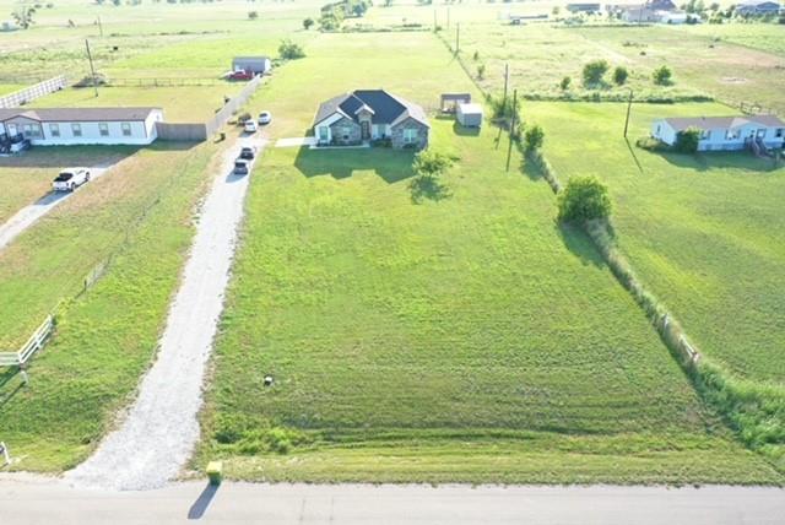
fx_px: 611
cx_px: 392
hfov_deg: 65.4
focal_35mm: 28
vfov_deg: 46.5
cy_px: 262
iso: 100
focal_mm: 10.26
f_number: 4.5
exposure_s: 1/120
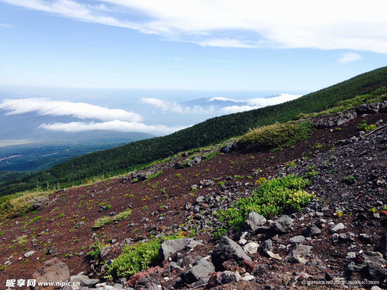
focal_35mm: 33
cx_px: 194
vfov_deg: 42.9
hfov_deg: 55.4
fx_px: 369
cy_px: 145
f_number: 2.4
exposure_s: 1/1506
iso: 50
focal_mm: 4.12
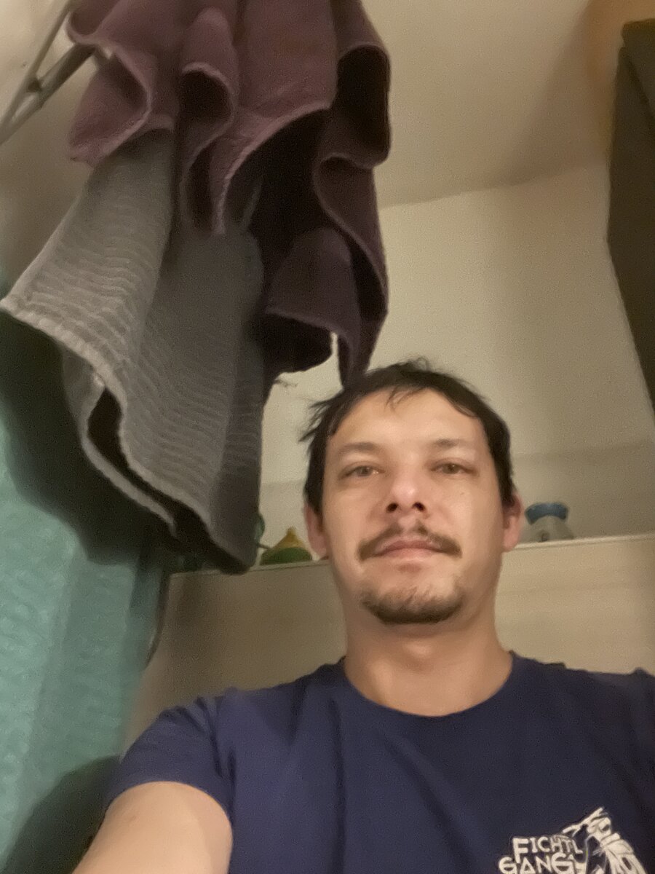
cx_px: 328
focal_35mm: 30
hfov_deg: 46.8
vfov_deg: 60.0
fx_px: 757
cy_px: 437
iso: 1600
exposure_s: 1/15
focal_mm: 2.71
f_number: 2.2
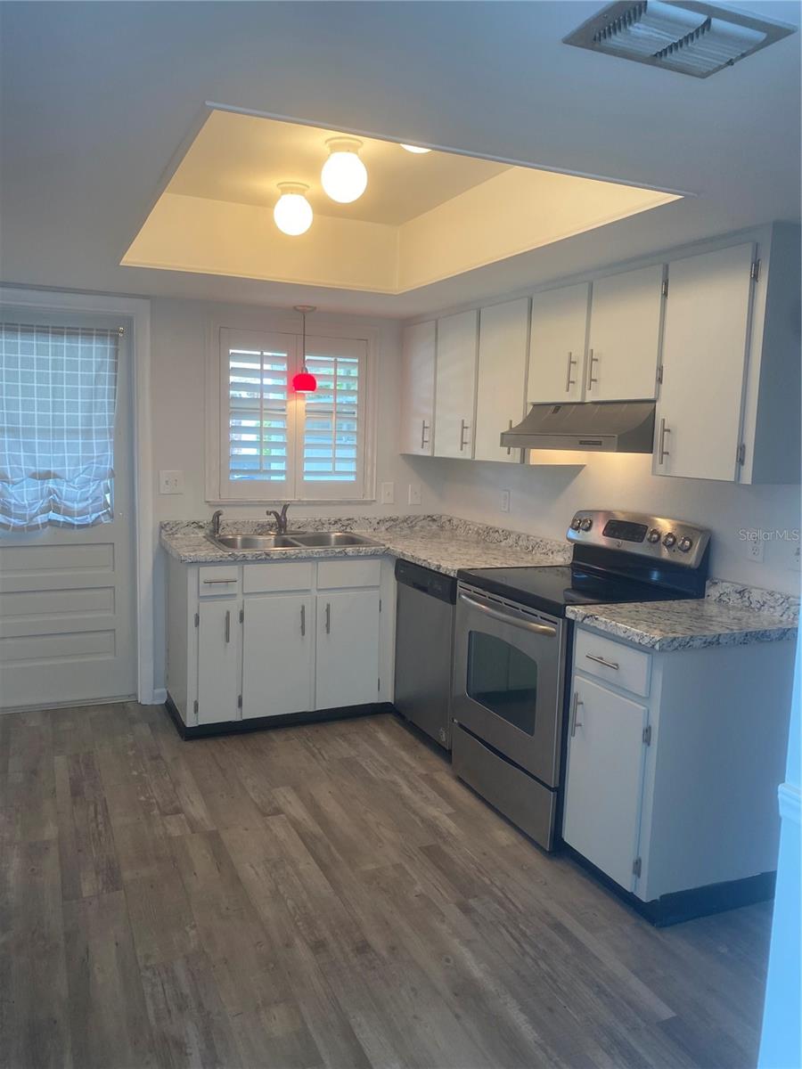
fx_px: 803
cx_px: 401
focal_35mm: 26
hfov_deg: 53.1
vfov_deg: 67.3
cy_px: 534
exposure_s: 1/120
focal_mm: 4.25
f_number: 1.8
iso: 125
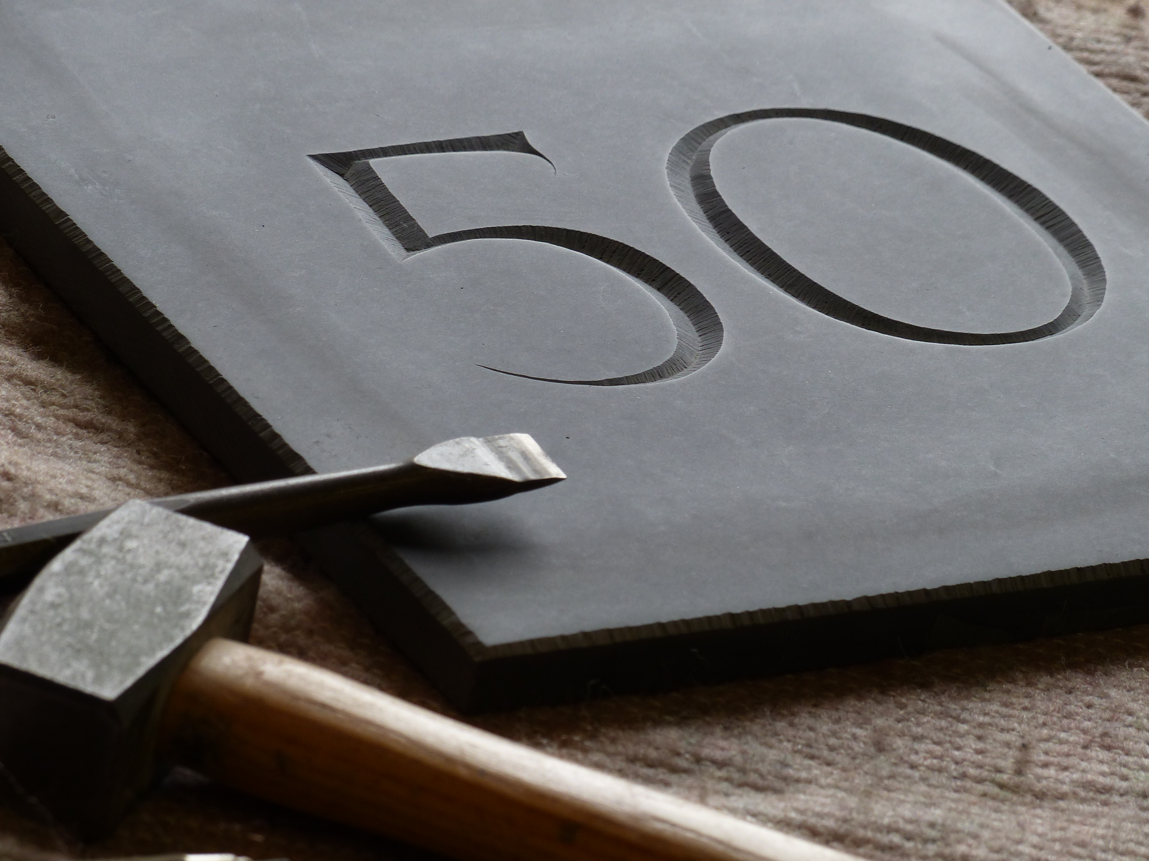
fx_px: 6904
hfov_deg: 9.5
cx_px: 574
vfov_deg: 7.1
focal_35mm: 208
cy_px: 430
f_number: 4
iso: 100
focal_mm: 34
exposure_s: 1/125
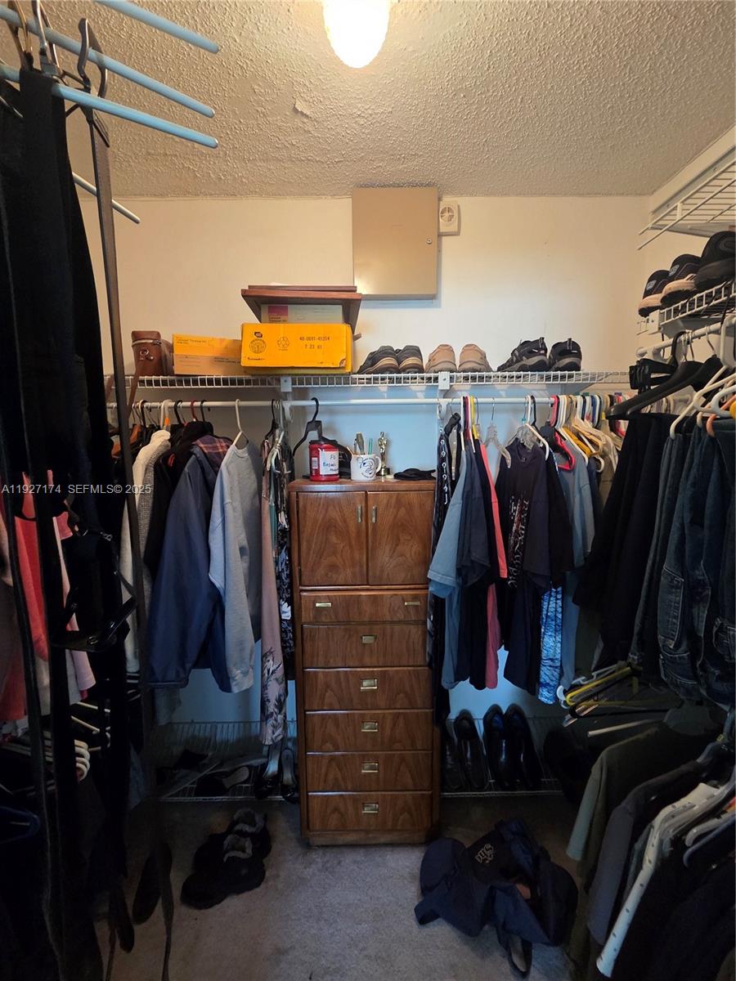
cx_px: 368
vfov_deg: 106.2
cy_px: 490
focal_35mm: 13
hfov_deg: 89.9
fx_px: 369
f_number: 2.2
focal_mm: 2.2
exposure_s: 1/60
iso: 500
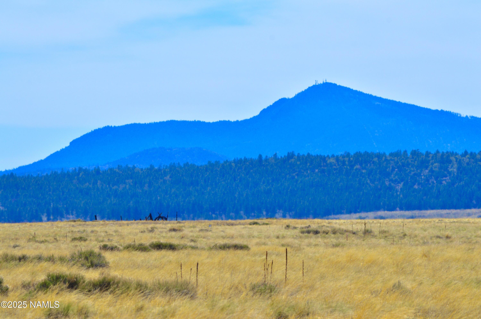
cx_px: 240
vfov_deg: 4.6
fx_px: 4004
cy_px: 160
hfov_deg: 6.9
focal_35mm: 300
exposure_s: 1/500
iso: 250
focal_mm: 200
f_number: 11
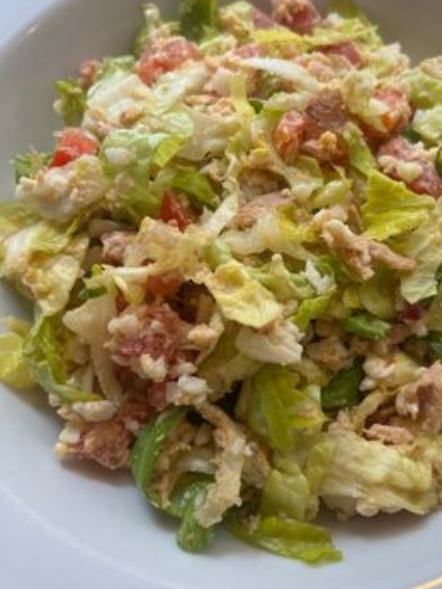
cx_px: 270
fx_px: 544
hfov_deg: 43.9
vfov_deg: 56.8
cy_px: 284
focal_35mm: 32
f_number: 1.6
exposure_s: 1/100
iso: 50
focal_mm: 5.1
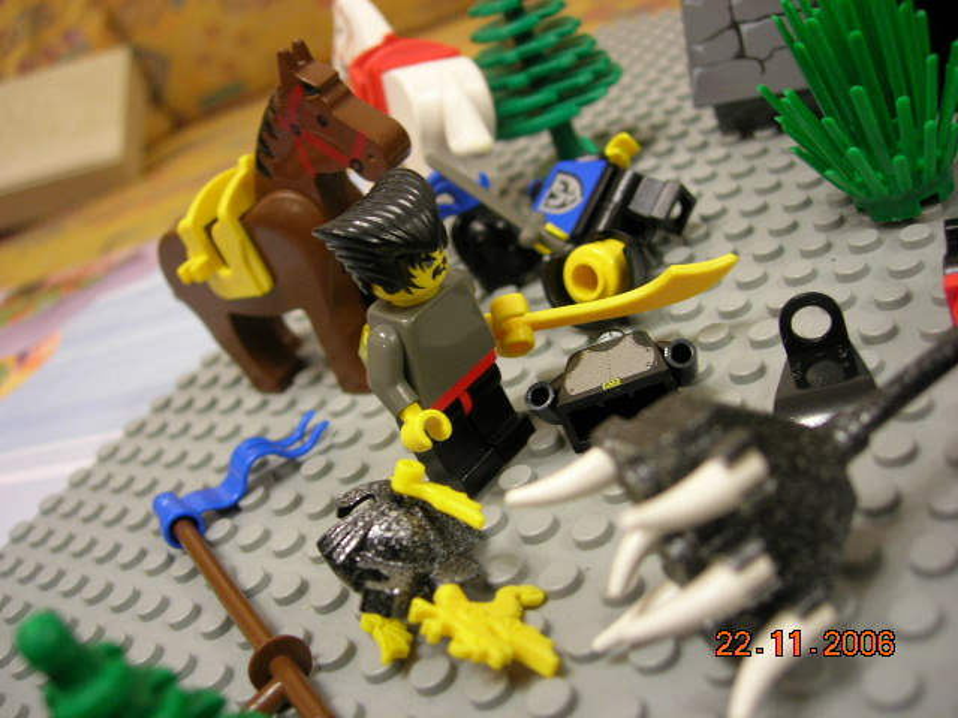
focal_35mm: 38
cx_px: 479
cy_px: 359
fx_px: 1052
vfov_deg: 37.7
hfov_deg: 49.0
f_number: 2.8
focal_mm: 7.8
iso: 79
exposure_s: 1/3.8
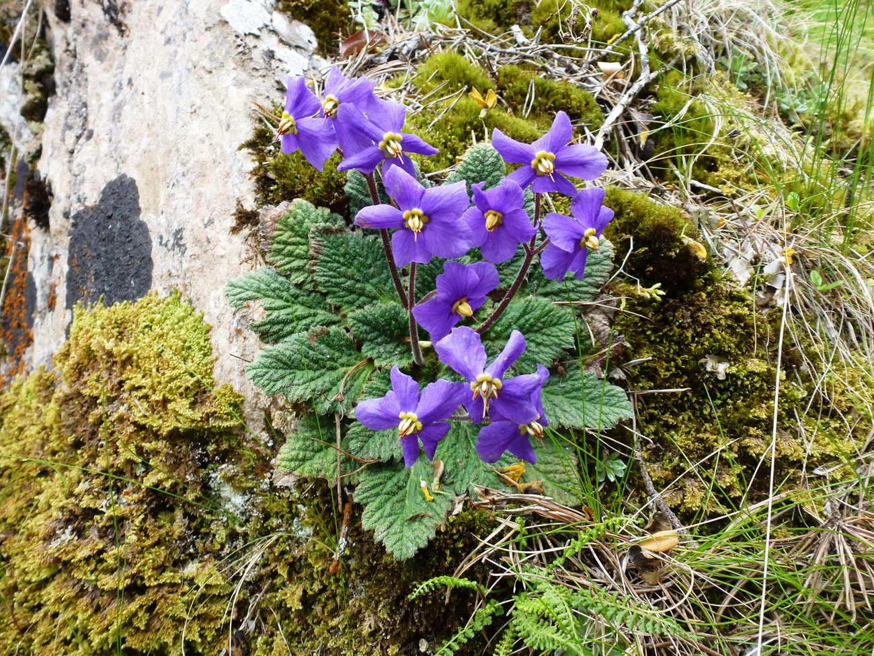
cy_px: 328
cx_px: 437
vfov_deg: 54.9
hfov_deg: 69.4
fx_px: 631
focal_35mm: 25
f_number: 3.3
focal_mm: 4.3
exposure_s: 1/125
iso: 100
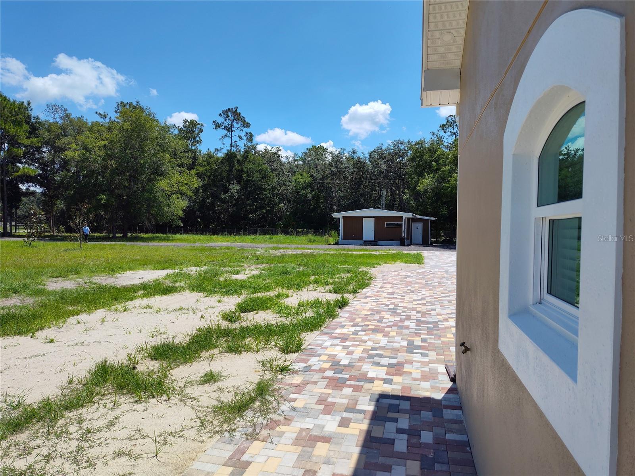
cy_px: 238
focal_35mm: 23
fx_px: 422
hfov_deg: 73.9
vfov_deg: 58.9
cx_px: 318
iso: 100
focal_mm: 5.56
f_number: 1.8
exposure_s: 1/2419
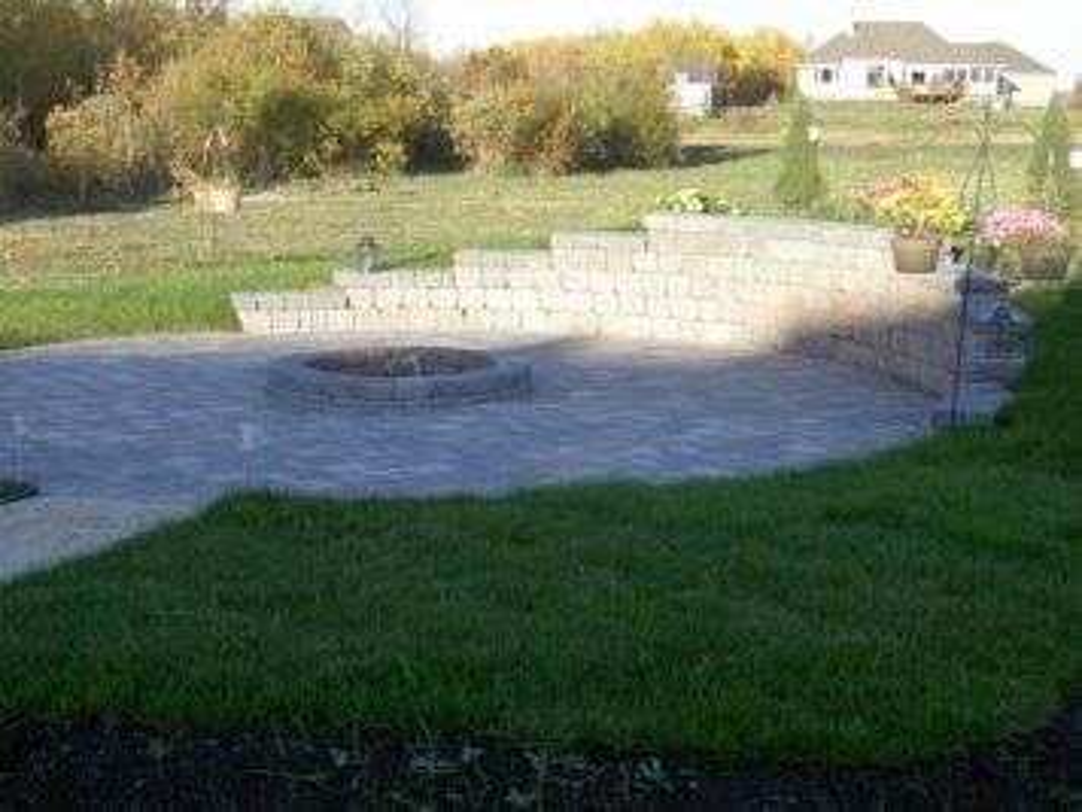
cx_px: 541
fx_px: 1875
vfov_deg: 24.4
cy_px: 406
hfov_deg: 32.2
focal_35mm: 60
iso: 50
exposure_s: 1/200
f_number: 3.8
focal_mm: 9.9
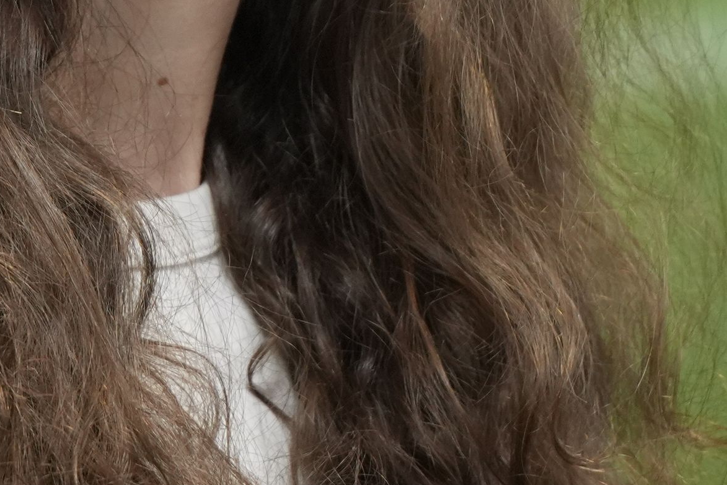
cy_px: -286
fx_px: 13772
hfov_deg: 3.0
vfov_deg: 2.0
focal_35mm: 682
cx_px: 73
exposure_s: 1/500
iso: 2500
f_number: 5.6
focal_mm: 200
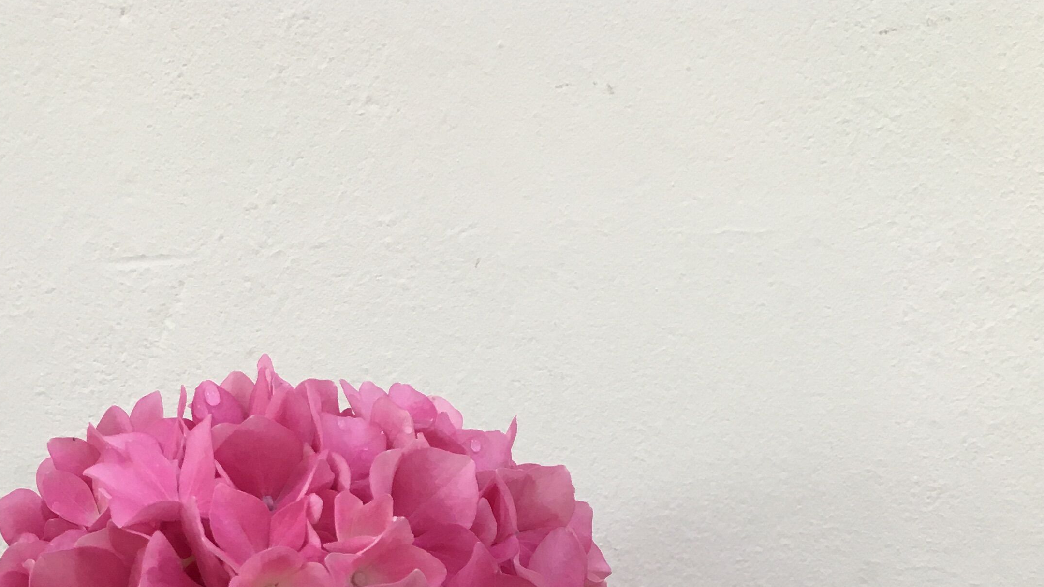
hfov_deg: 35.4
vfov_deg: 18.1
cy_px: 892
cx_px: 438
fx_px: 1633
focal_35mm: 59
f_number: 2.2
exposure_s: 1/33
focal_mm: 4.15
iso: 25
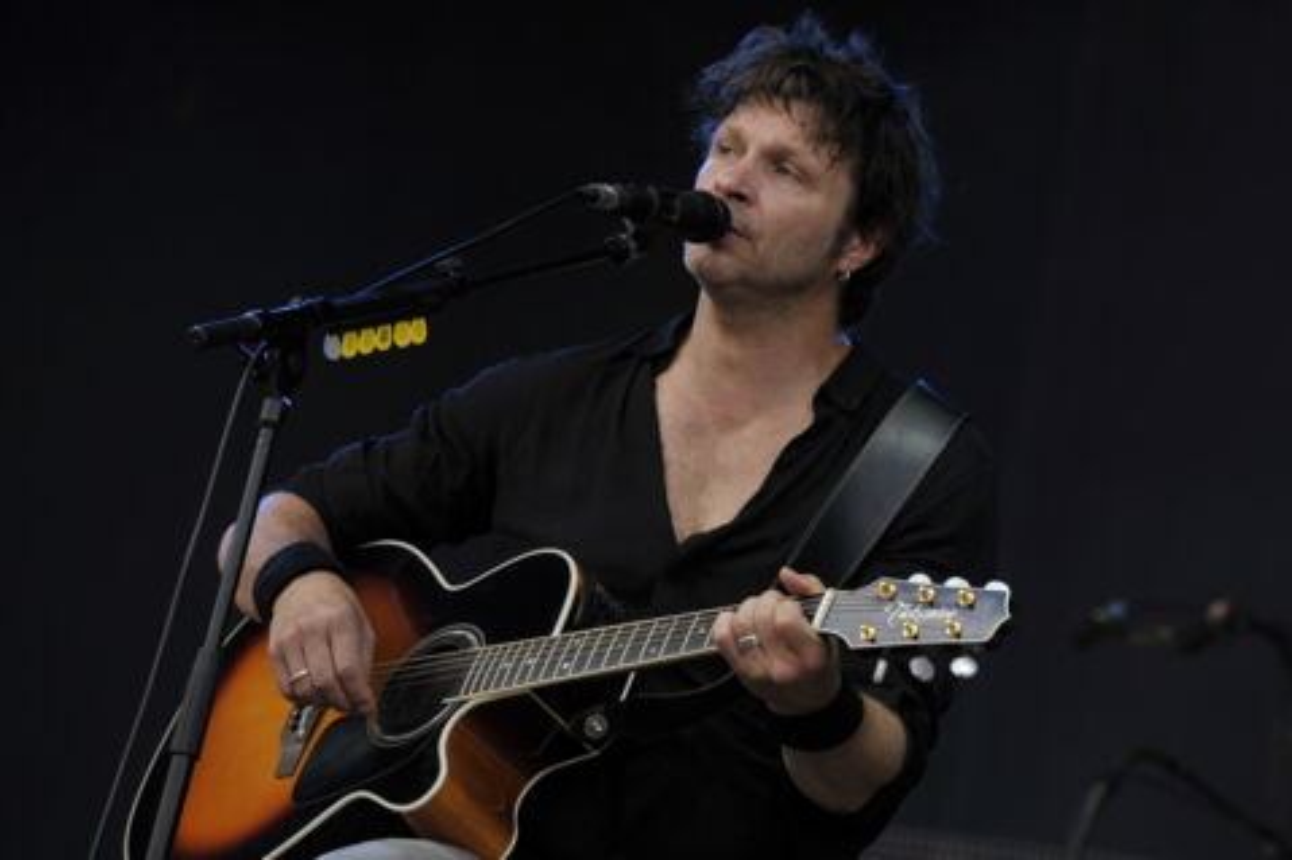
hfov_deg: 8.6
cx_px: 646
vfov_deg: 5.7
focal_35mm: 240
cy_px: 430
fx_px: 8610
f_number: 6.3
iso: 250
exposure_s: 1/400
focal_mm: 240
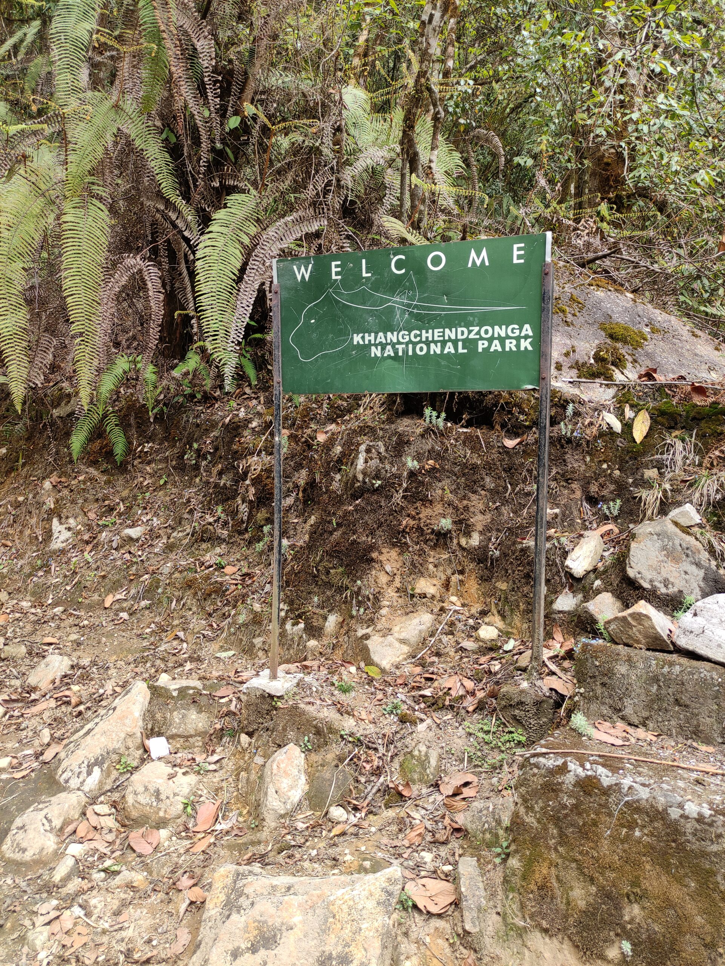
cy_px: 483
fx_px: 698
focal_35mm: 25
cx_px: 362
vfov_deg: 69.4
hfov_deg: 54.9
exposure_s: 1/178
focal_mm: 5.43
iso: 100
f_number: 1.89
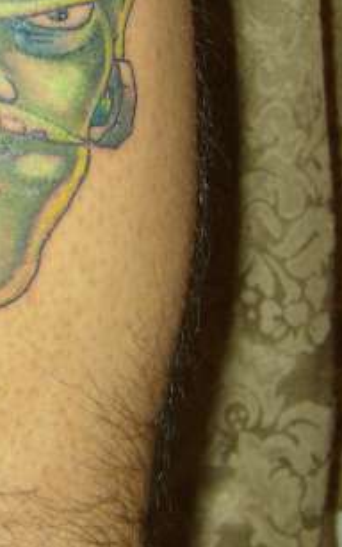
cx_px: -53
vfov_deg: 20.7
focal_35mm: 100
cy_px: 188
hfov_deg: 12.8
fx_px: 1491
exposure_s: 1/60
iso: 200
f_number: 2.8
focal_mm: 6
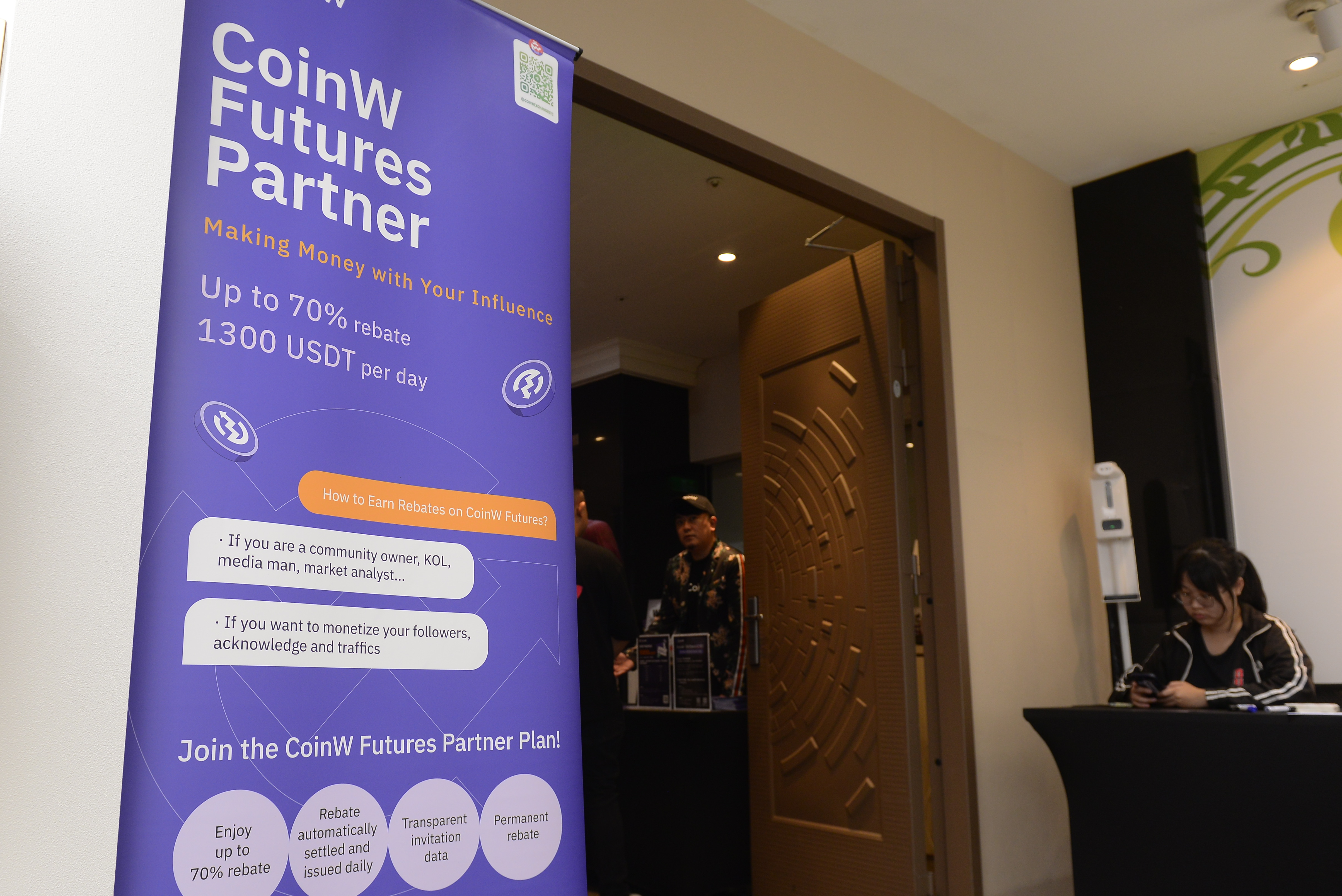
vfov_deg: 43.6
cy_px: 465
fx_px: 1119
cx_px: 583
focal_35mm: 30
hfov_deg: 61.7
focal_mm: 24
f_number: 4
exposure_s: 1/125
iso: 800
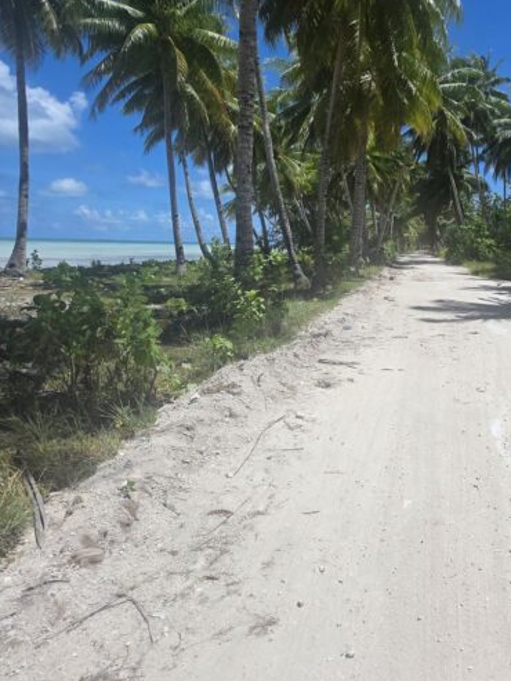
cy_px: 267
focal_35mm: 27
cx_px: 409
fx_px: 531
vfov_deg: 64.6
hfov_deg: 48.5
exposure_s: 1/3598
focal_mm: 2.2
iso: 40
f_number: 1.9
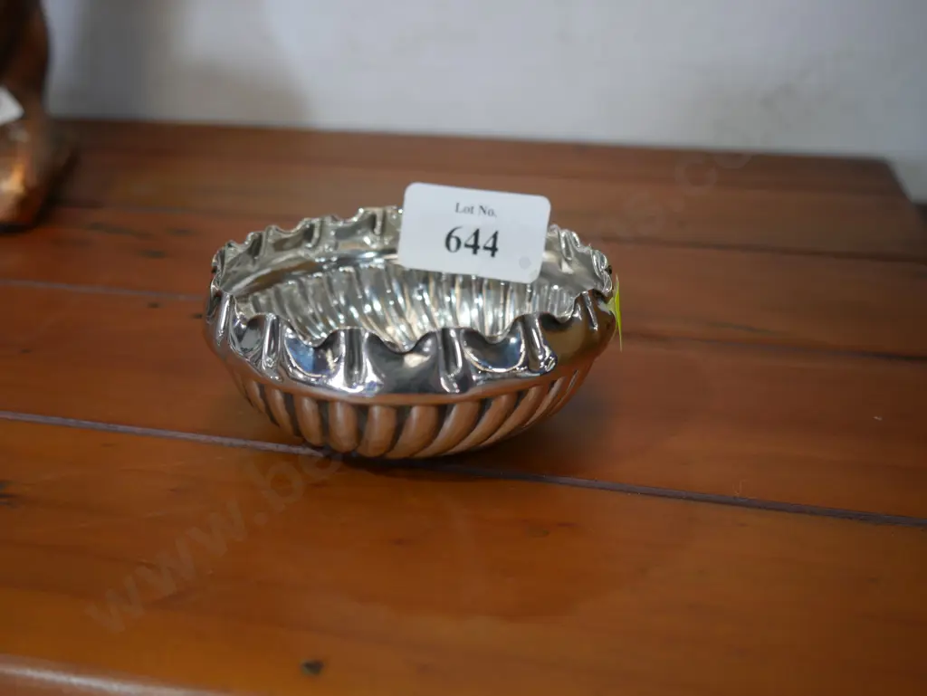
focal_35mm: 40
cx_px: 464
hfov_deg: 46.8
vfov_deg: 36.0
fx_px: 1072
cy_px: 348
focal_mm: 20
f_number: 4.4
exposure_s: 1/60
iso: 320
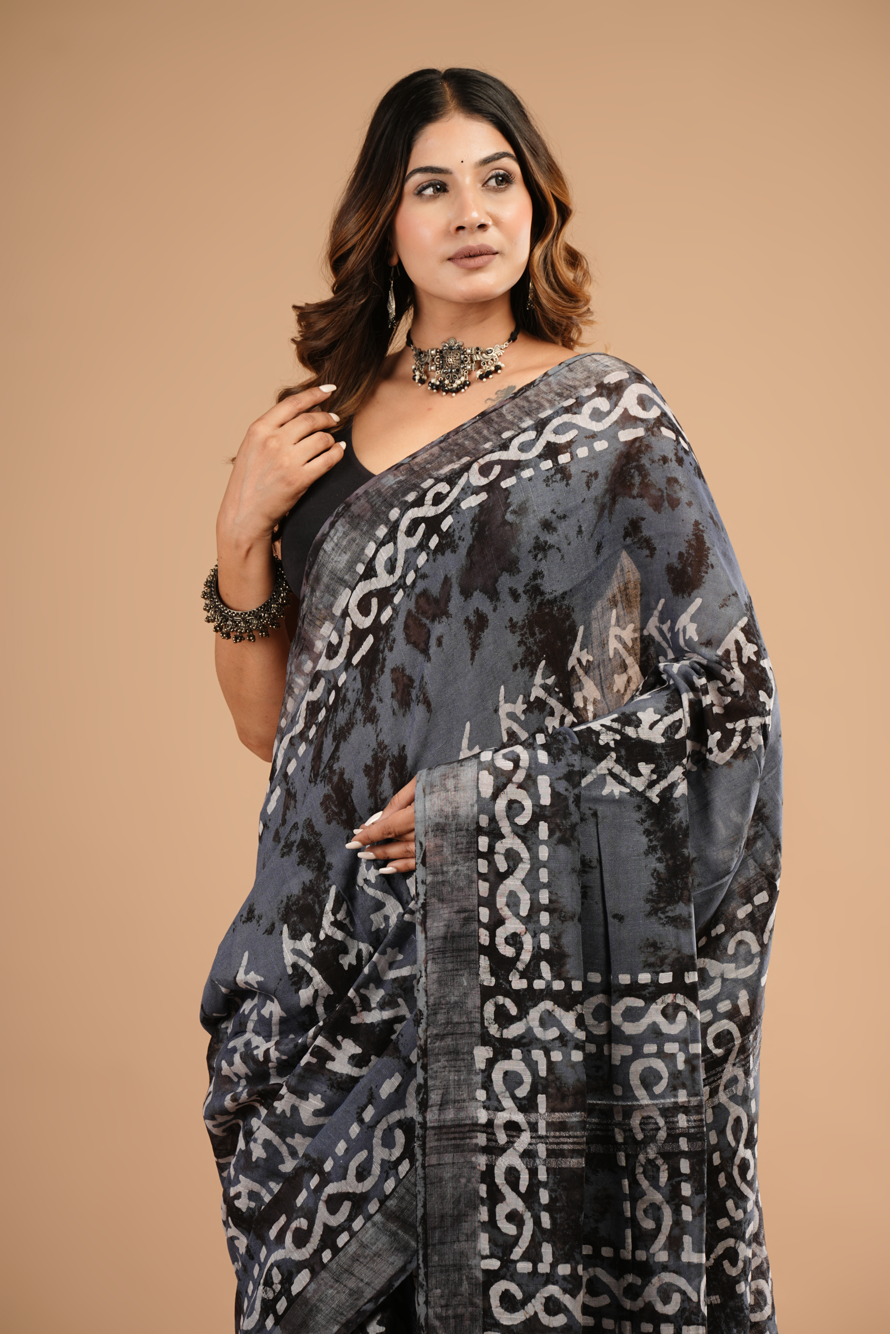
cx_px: 445
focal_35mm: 132
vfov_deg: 15.5
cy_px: 667
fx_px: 4895
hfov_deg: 10.4
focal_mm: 132
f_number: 7.1
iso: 125
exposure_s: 1/125
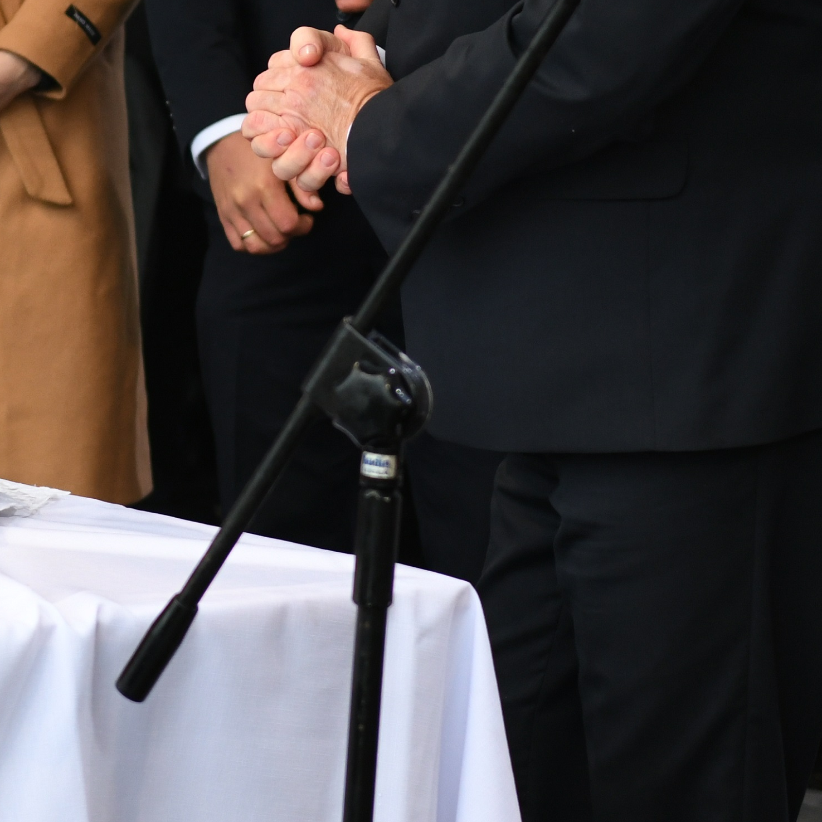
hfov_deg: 7.2
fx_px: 6502
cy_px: 99
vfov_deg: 7.2
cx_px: -90
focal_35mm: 242
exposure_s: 1/640
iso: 800
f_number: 3.5
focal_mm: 70
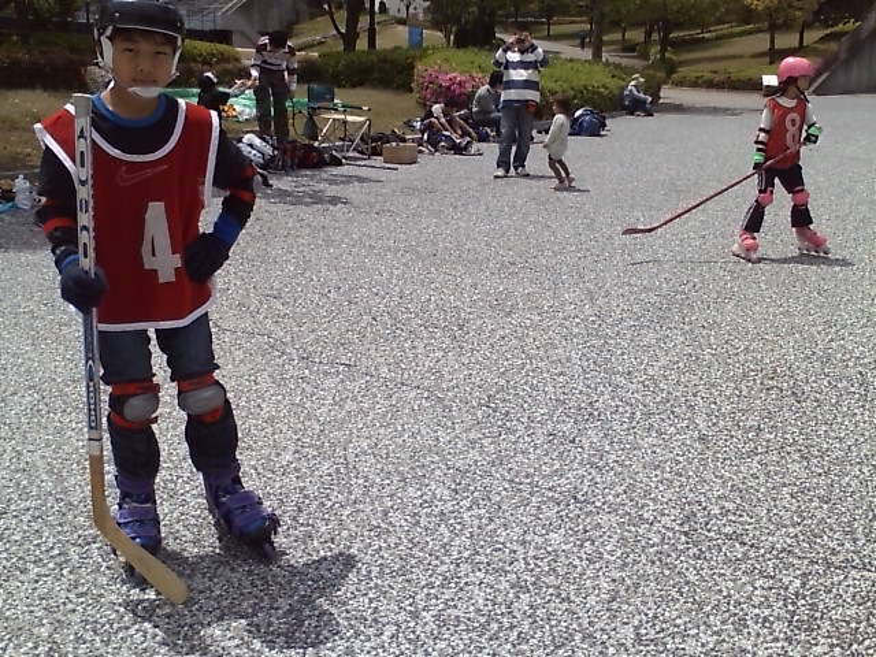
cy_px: 328
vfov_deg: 48.2
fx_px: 734
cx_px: 438
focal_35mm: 29
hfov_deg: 61.7
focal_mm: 3.73
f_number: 3.5
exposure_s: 1/2273
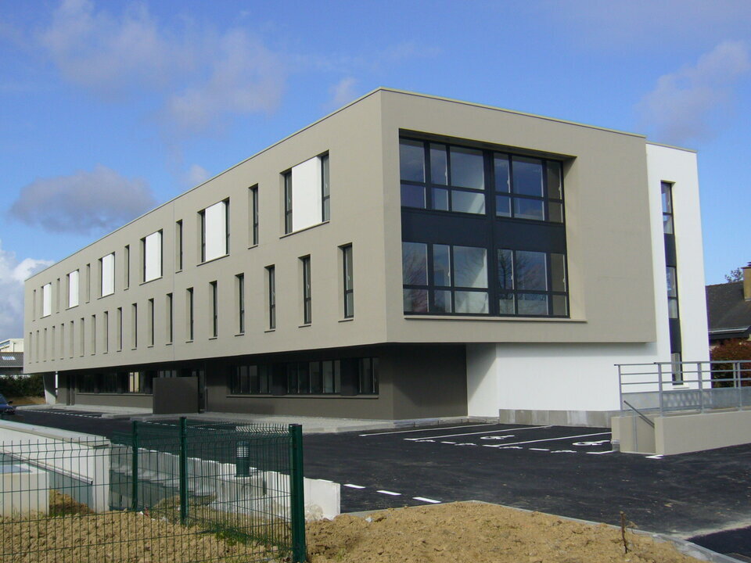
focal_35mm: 39
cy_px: 282
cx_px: 376
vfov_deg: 36.8
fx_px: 846
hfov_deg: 47.9
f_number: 5.6
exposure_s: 1/500
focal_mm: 5.8
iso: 80
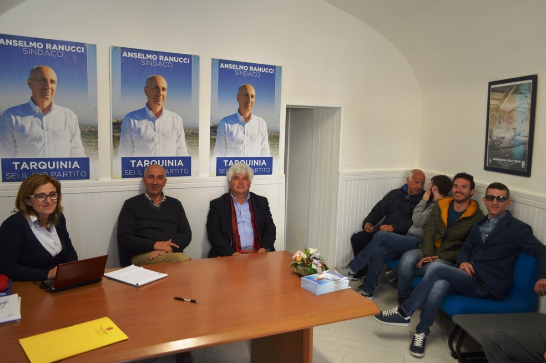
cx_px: 273
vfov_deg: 47.9
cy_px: 182
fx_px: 409
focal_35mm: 27
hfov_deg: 67.4
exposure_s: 1/60
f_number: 4
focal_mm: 18
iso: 400
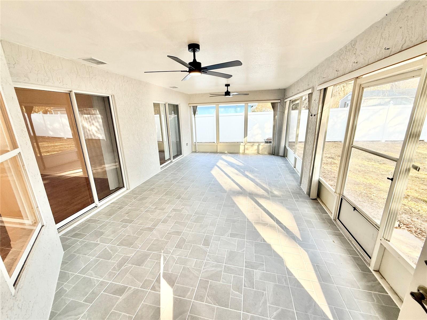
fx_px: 173
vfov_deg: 85.7
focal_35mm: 14
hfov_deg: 102.1
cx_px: 214
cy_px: 160
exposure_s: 1/120
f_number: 2.2
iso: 50
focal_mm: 2.22
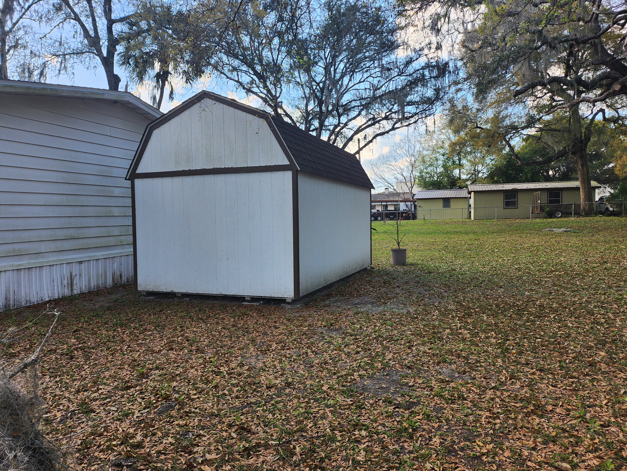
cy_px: 236
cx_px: 314
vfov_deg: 56.8
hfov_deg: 71.6
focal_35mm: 24
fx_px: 435
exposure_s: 1/489
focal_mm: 5
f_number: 1.8
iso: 50
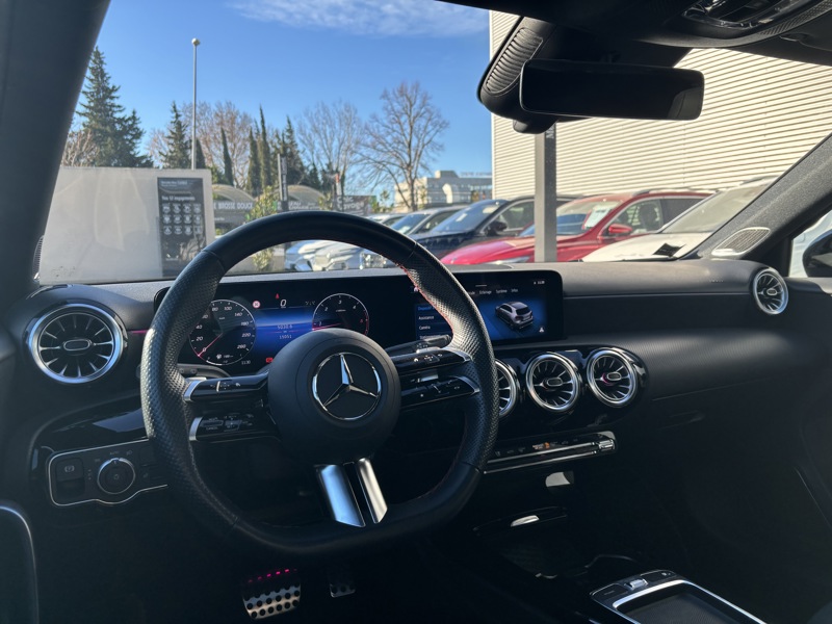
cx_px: 416
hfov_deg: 67.3
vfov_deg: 53.1
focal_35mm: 26
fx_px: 625
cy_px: 312
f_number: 1.6
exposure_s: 1/645
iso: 50
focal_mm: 5.96
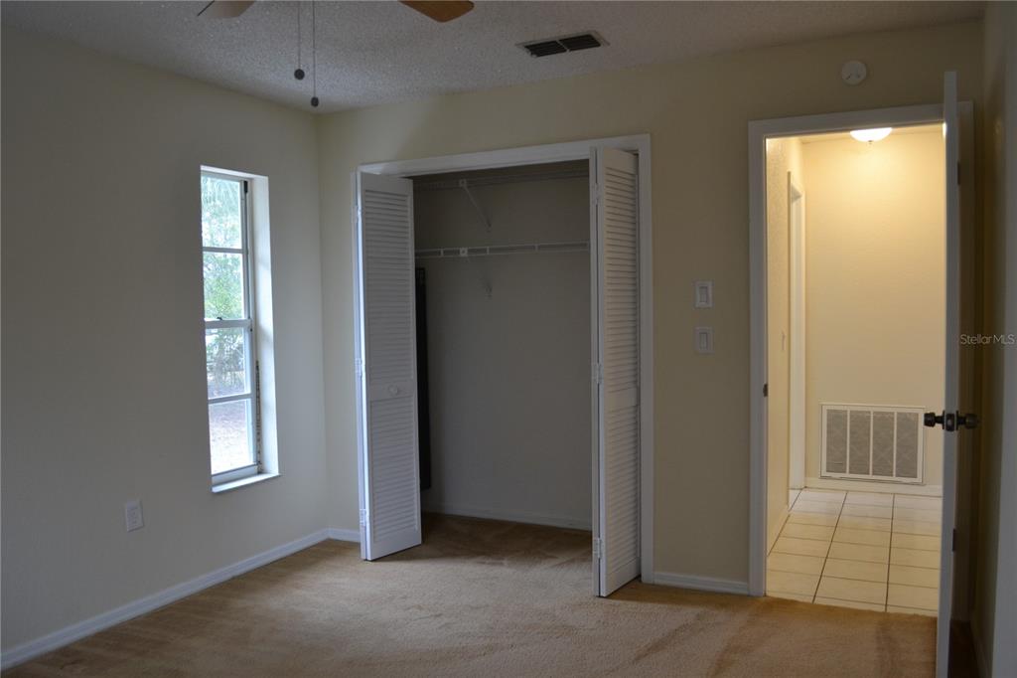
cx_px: 508
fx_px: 762
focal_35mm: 27
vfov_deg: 47.9
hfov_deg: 67.4
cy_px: 339
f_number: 4
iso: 400
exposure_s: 1/60
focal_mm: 18
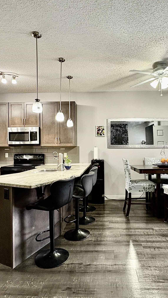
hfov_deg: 49.3
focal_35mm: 23
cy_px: 151
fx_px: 182
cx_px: 99
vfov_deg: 78.7
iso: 320
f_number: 2.2
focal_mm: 2.22
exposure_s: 1/60
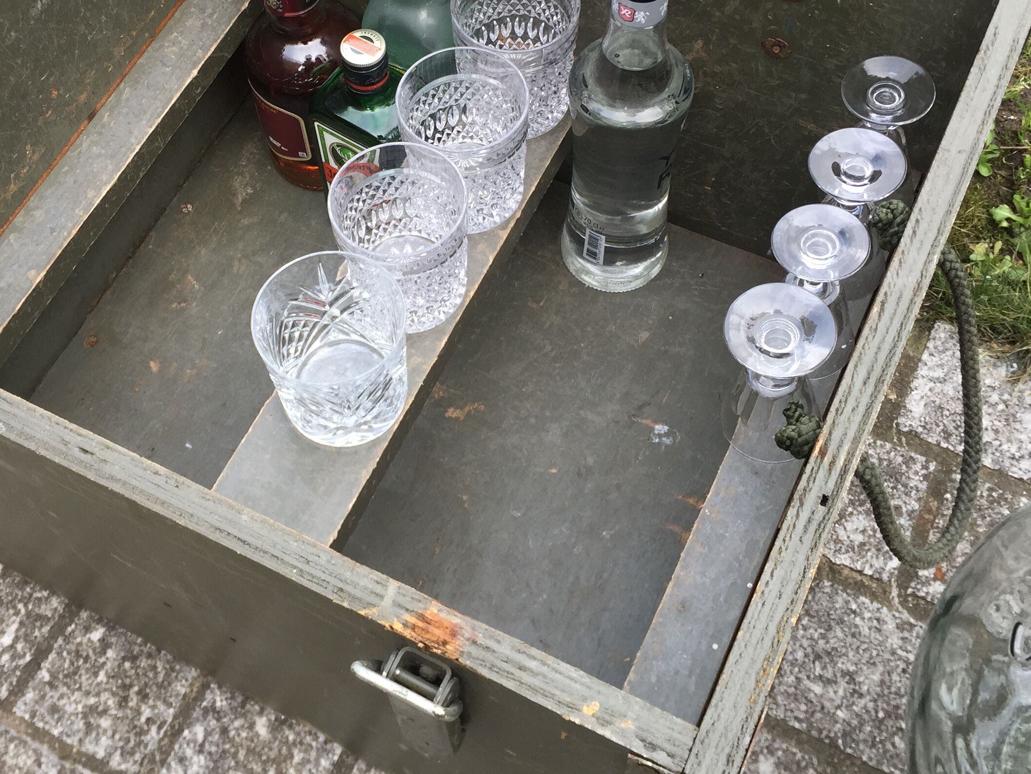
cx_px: 399
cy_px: 264
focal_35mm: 45
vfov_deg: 32.0
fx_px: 1341
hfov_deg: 41.8
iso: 40
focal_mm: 4.15
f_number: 2.2
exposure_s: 1/100
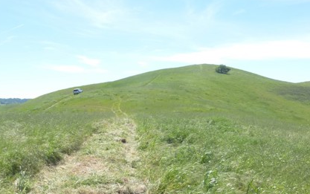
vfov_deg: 32.6
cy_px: 123
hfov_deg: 50.0
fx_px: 330
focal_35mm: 39
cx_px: 120
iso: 100
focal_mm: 4.3
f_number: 4
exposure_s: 1/640
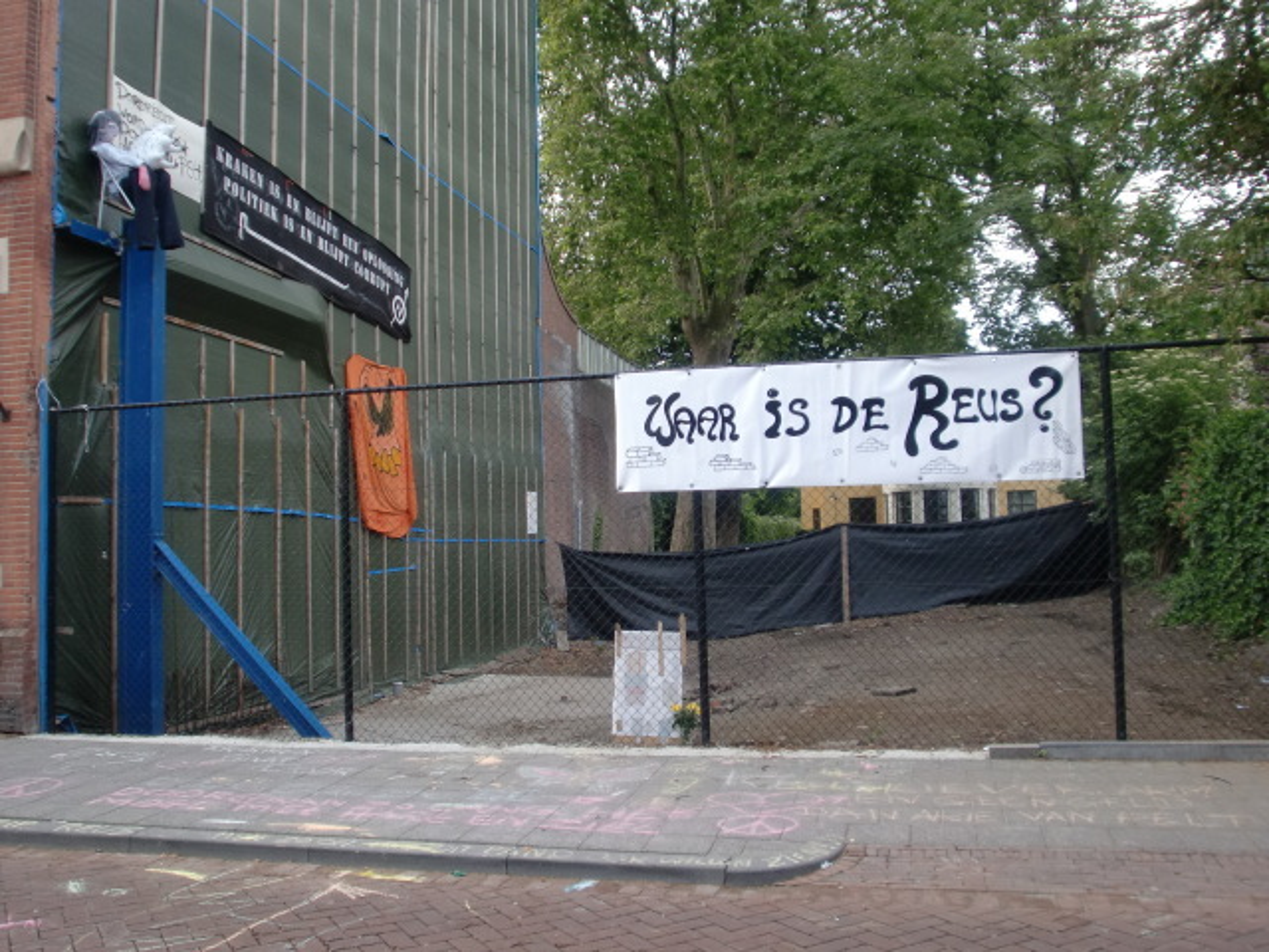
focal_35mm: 34
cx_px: 634
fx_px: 1246
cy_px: 476
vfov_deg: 41.8
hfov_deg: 54.0
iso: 64
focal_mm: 5.58
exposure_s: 1/60
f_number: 2.8
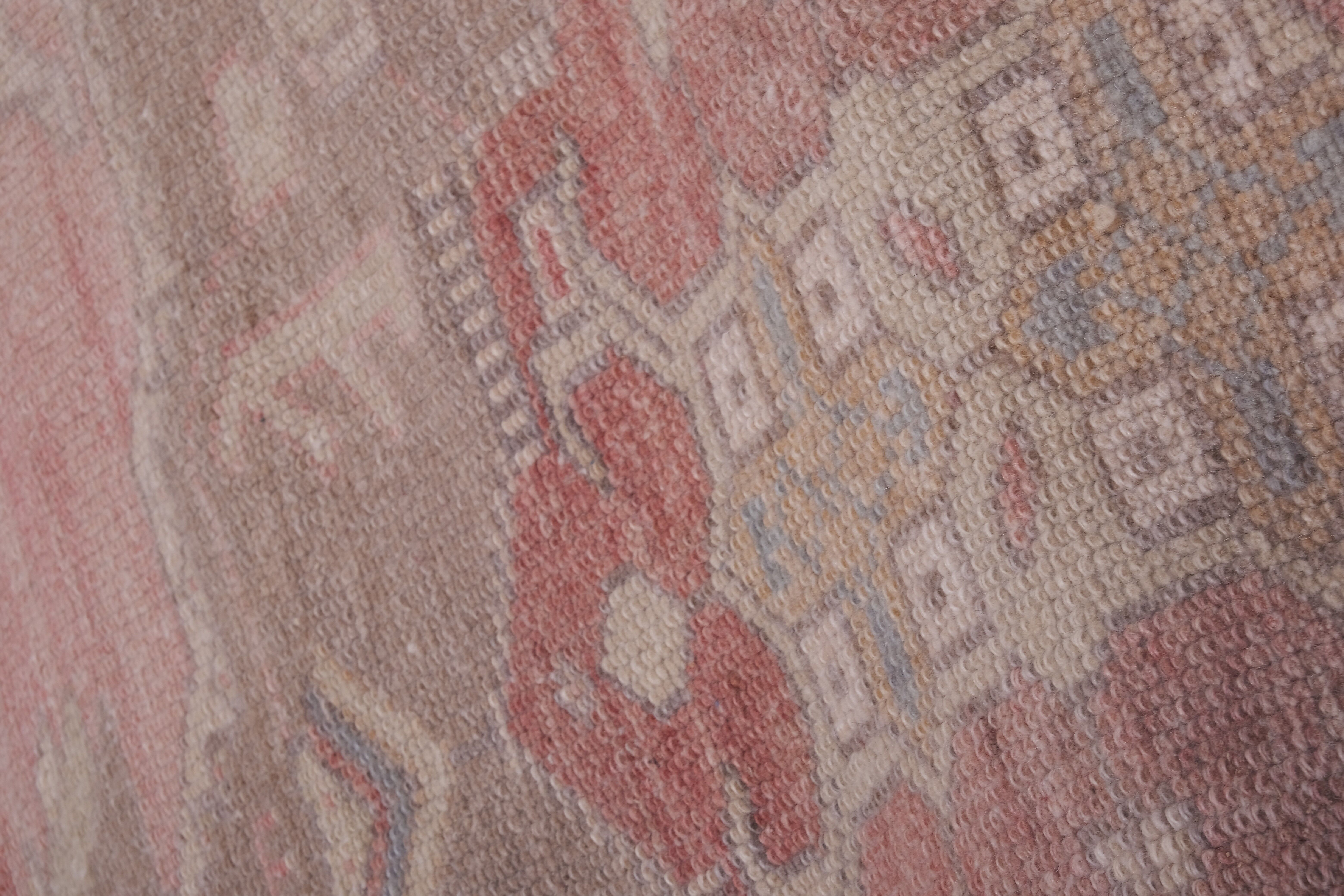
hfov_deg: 24.5
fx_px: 3098
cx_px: 672
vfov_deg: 16.5
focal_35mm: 83
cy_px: 448
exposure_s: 1/160
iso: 160
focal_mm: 55
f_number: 13
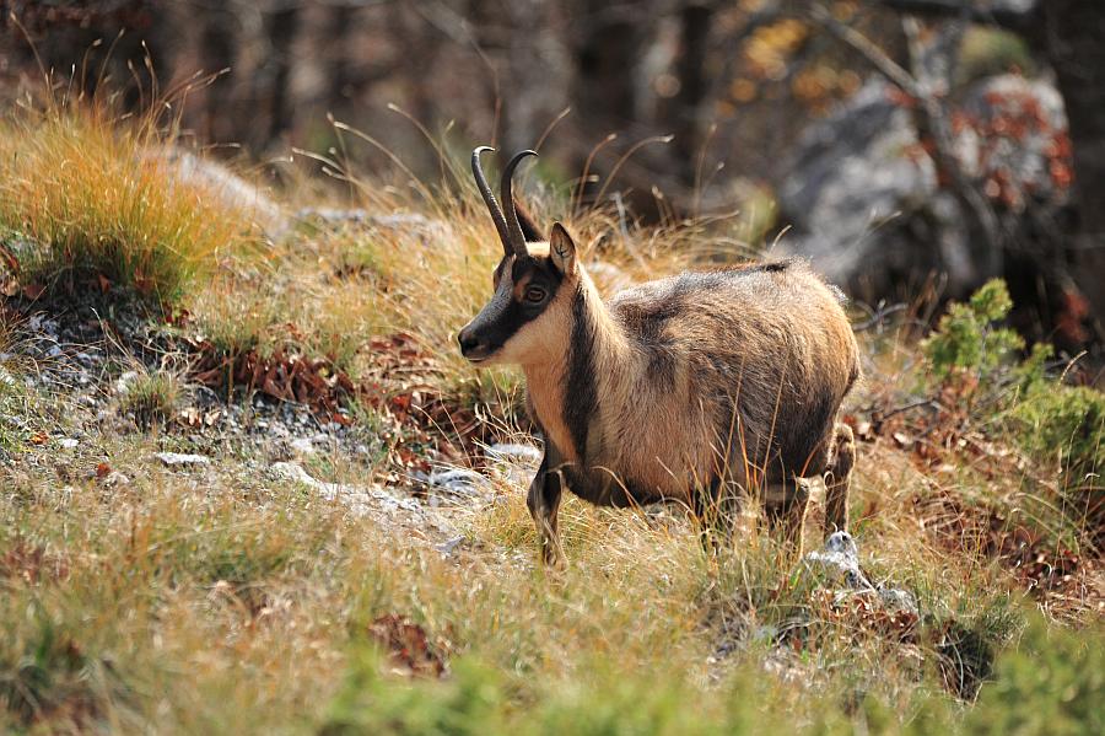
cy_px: 368
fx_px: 15338
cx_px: 552
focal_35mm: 500
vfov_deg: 2.7
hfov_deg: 4.1
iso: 500
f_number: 8
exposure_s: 1/250
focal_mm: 500
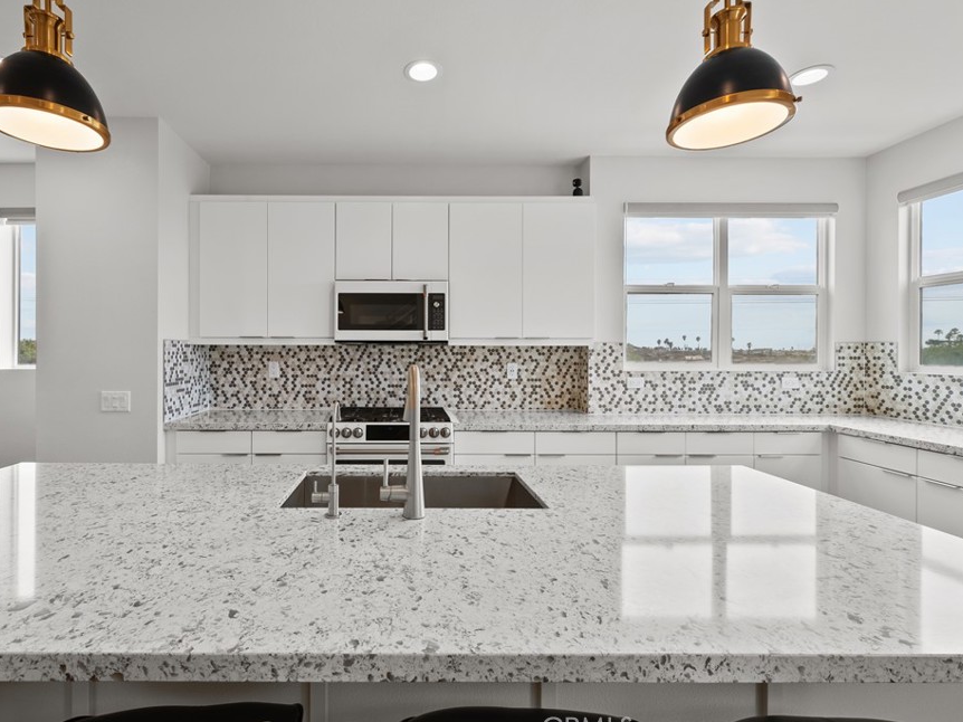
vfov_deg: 78.1
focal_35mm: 16
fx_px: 445
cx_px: 408
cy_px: 362
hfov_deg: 93.8
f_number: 9
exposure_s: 1/20
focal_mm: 14
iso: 250
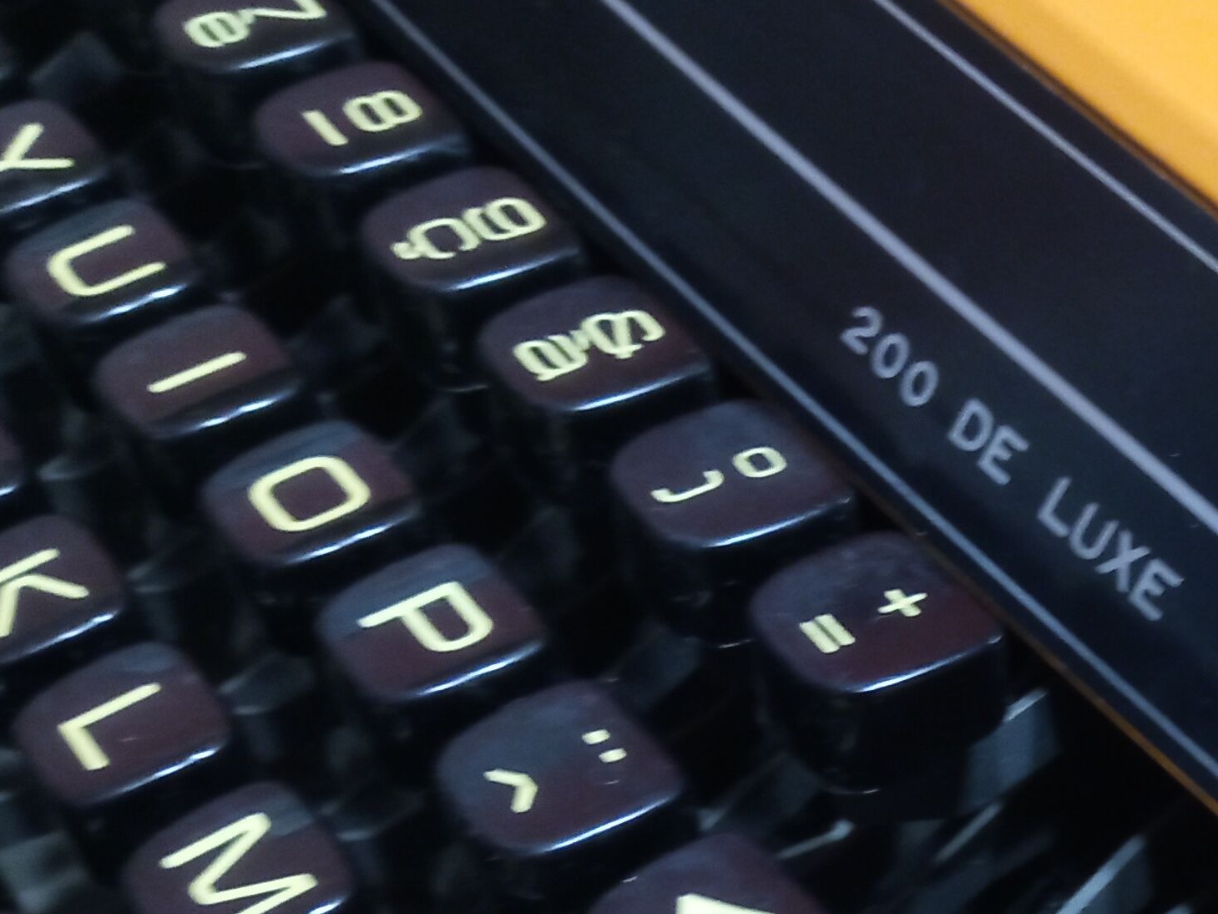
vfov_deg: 18.8
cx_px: 1681
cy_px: 851
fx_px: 2709
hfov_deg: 22.1
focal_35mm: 77
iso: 593
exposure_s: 1/25
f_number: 2.2
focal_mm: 3.79
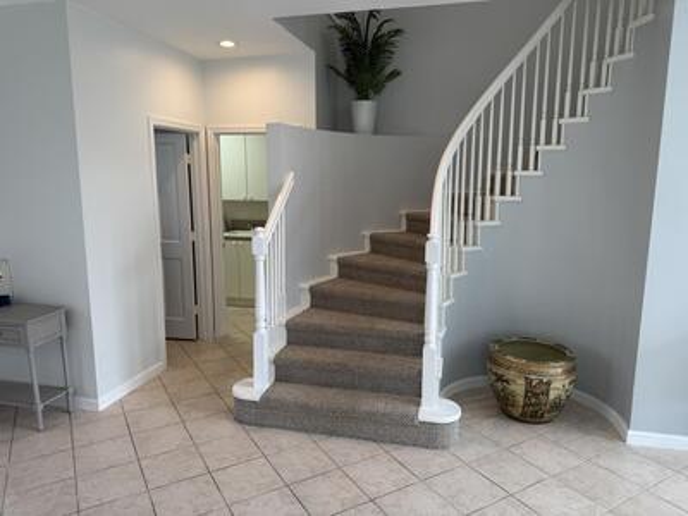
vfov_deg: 56.8
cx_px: 344
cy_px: 258
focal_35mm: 24
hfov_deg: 71.6
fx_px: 477
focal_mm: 6.76
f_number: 1.78
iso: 80
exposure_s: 1/120
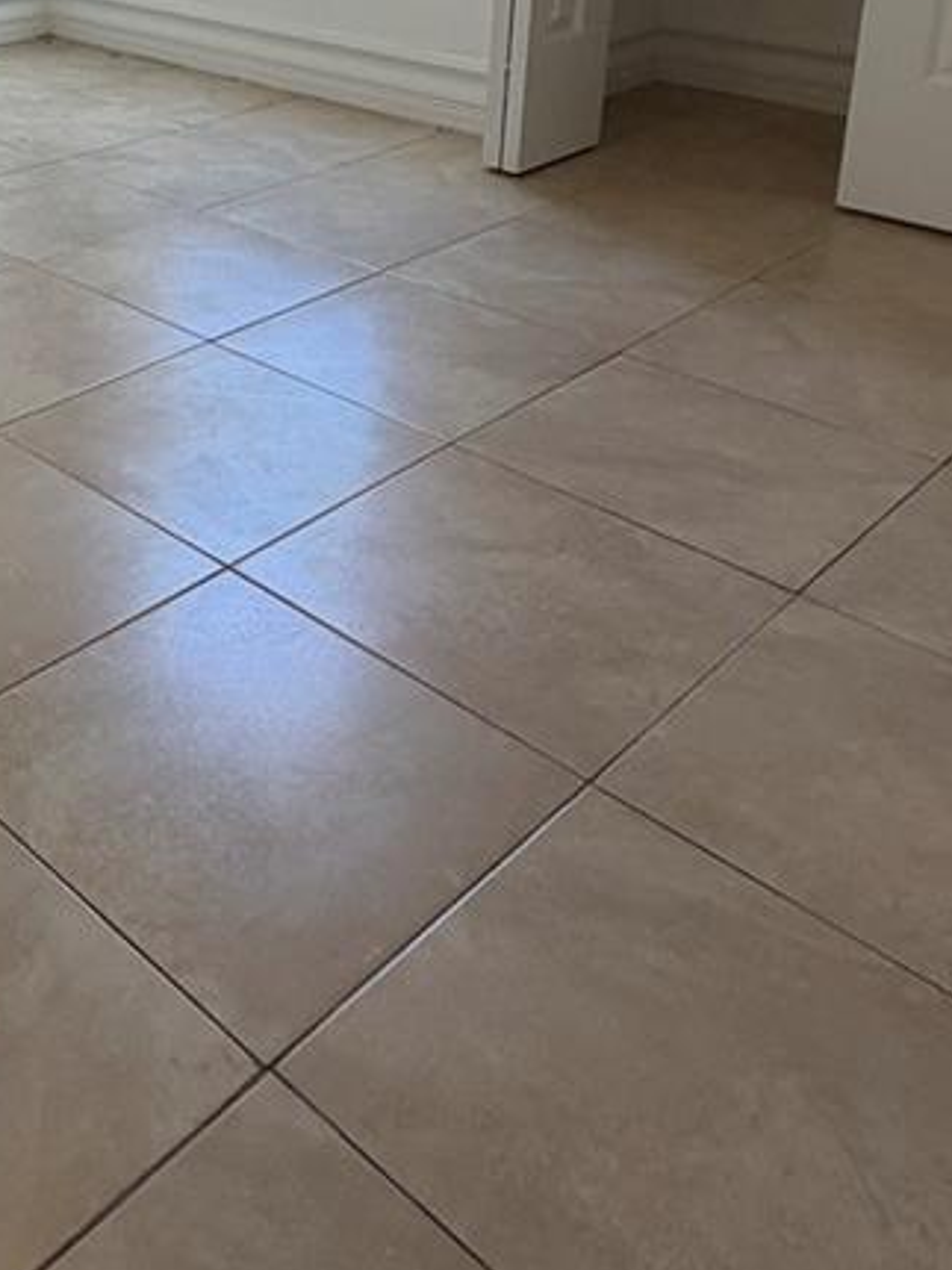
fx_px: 1431
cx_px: 15
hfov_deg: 33.8
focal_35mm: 39
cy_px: 115
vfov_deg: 43.5
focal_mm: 2.22
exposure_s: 1/120
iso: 125
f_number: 2.2
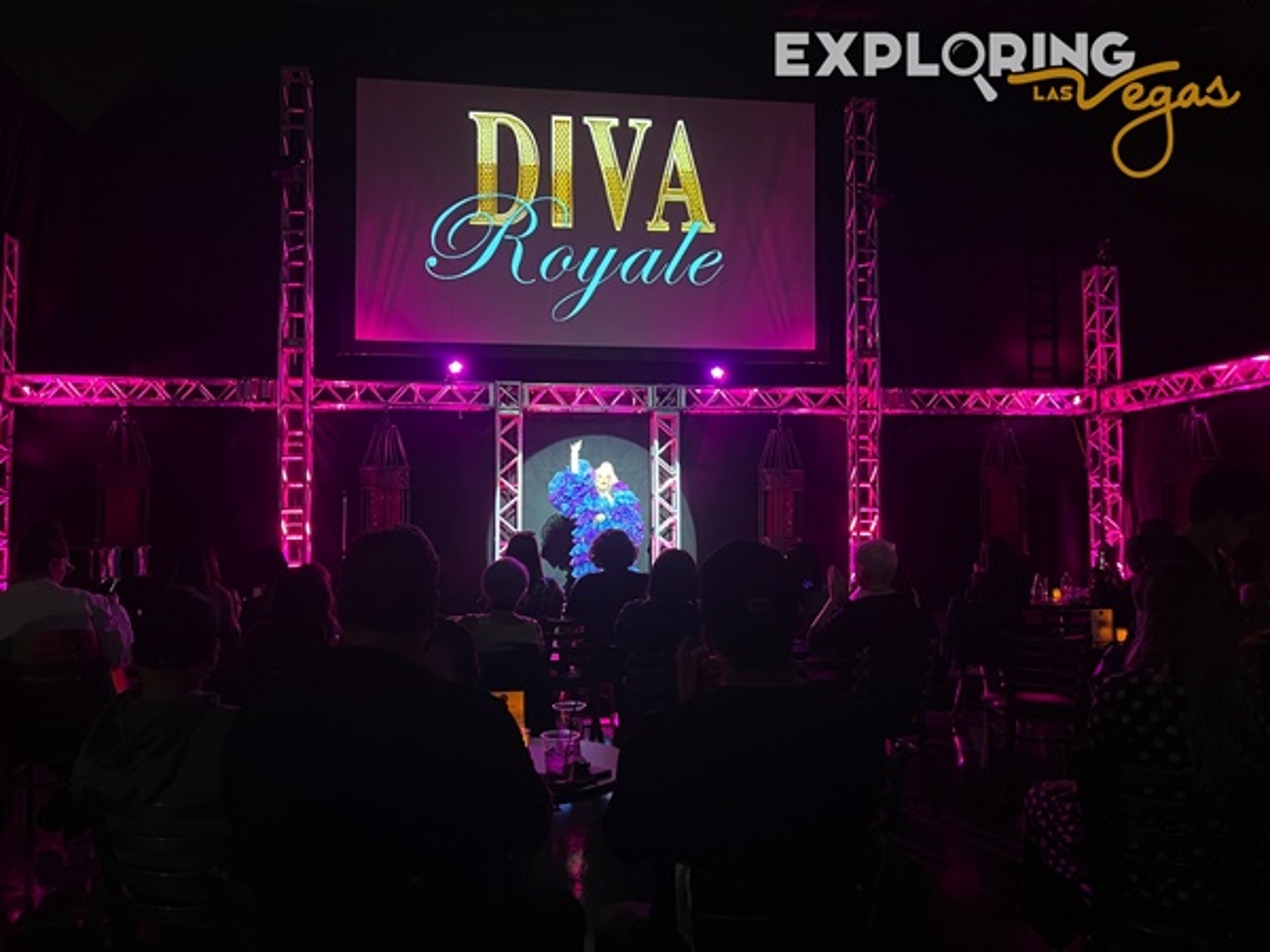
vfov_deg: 53.1
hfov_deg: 67.3
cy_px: 476
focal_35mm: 26
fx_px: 954
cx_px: 635
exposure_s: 1/30
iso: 800
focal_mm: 5.1
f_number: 1.6
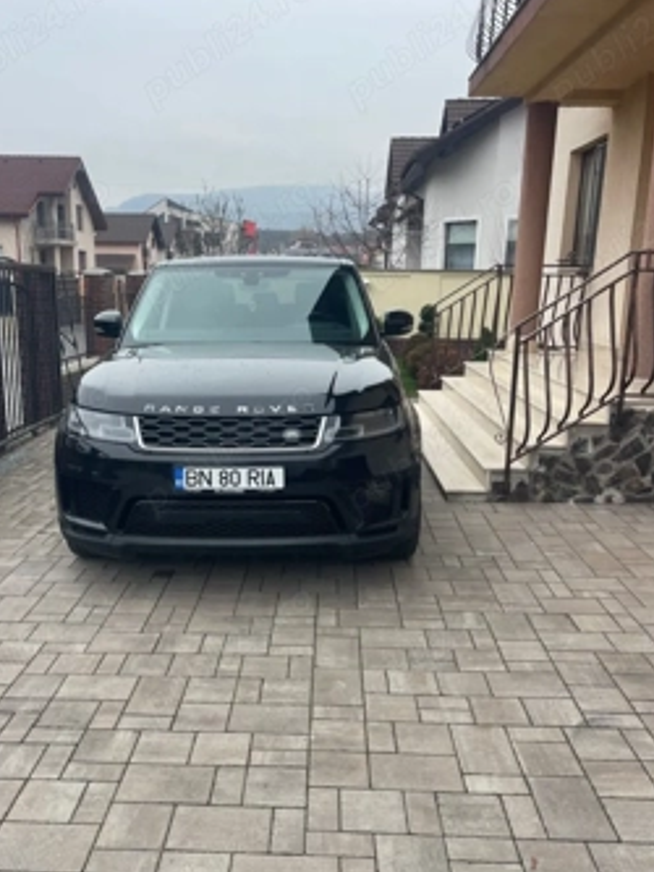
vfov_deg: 59.8
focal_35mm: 30
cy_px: 479
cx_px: 280
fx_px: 755
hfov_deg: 46.7
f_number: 1.6
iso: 64
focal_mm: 5.1
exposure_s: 1/121
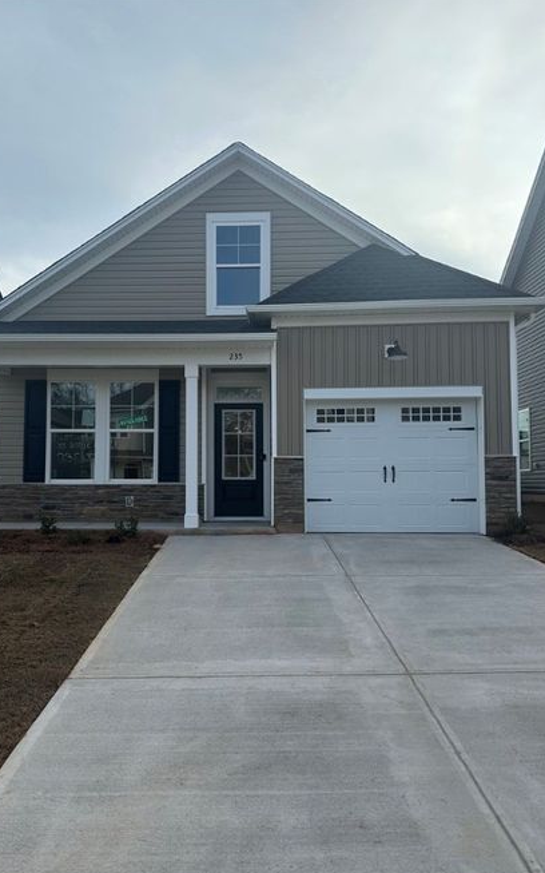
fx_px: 618
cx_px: 230
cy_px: 441
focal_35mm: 26
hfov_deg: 47.4
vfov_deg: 70.4
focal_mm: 6.86
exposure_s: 1/3717
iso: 80
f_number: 1.78
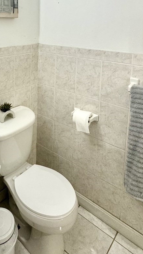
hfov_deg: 37.1
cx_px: 22
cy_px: 47
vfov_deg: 58.8
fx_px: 202
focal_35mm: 30
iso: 200
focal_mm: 2.22
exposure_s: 1/120
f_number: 2.2
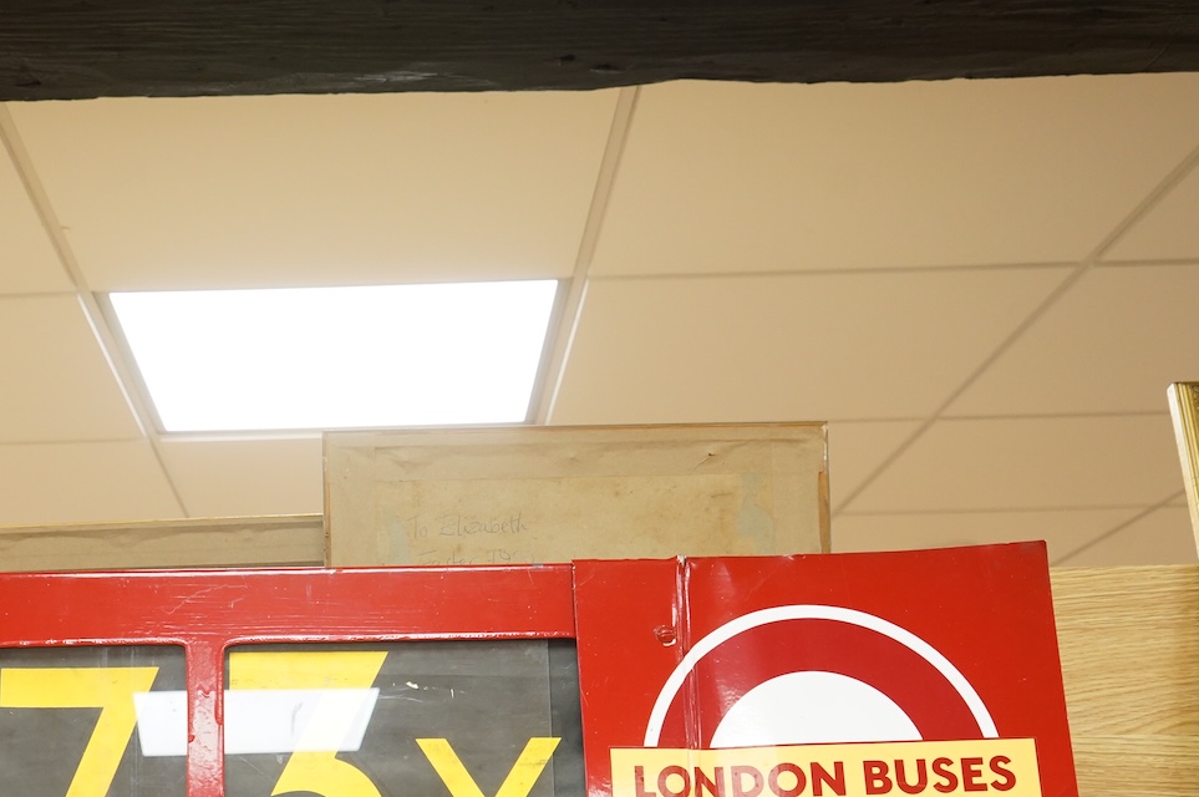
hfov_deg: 38.7
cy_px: 679
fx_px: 1664
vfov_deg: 26.3
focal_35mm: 50
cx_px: 313
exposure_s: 1/160
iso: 2500
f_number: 5
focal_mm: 28
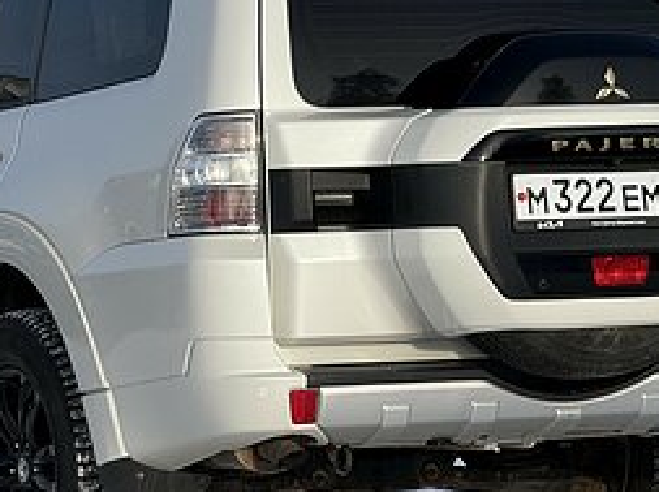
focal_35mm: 260
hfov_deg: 7.6
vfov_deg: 5.7
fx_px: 4943
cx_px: 193
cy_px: 279
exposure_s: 1/1650
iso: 64
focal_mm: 15.66
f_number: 2.8
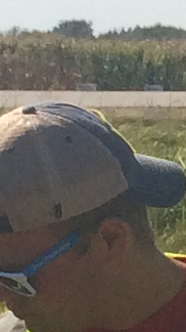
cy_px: 352
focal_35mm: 318
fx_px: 2791
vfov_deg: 6.8
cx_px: 956
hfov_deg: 3.5
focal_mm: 4.15
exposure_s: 1/3165
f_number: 2.2
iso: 32
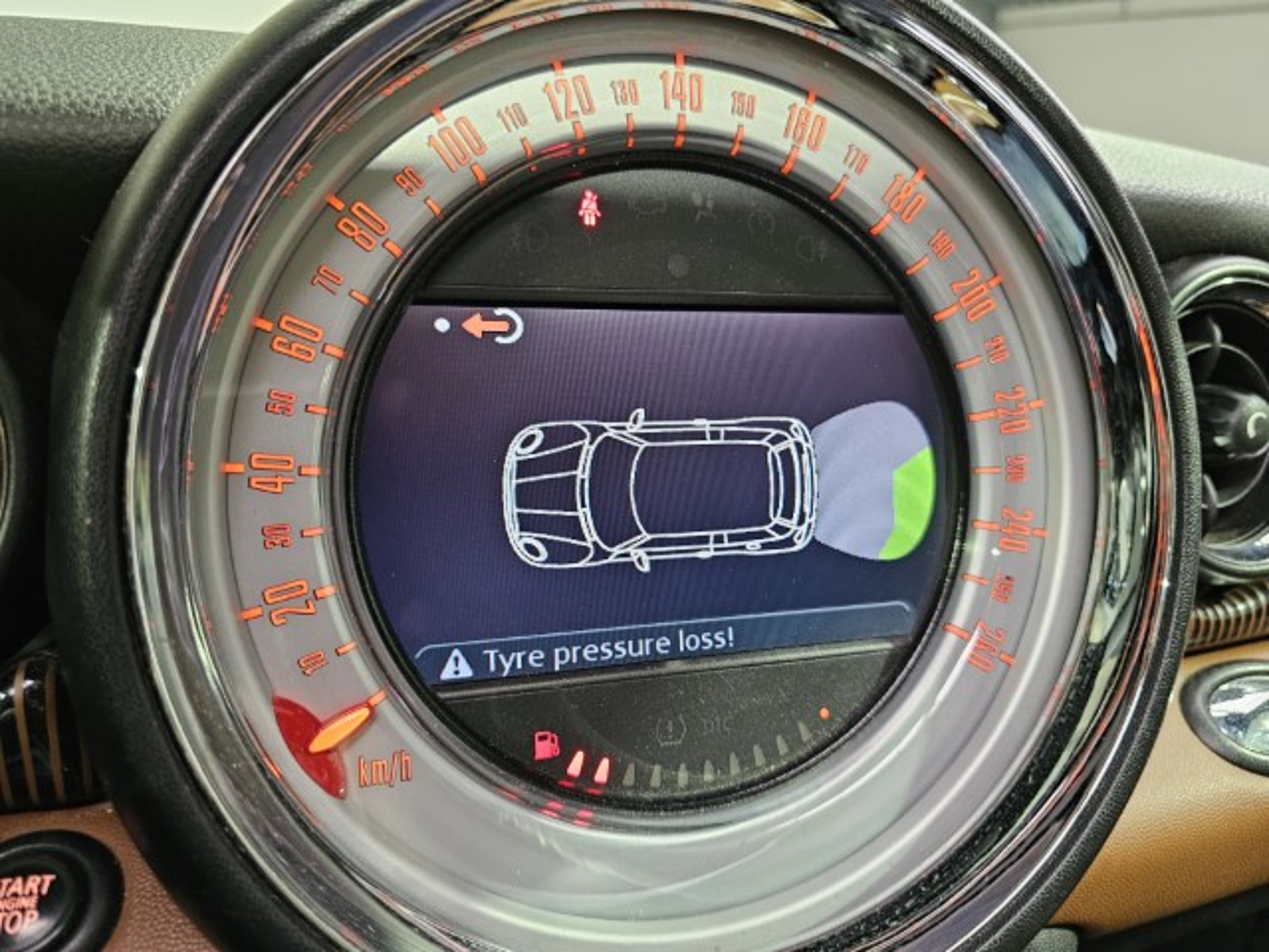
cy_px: 476
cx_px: 634
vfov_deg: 58.9
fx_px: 843
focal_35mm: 23
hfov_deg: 73.9
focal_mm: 6.3
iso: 320
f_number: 1.7
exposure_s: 1/28
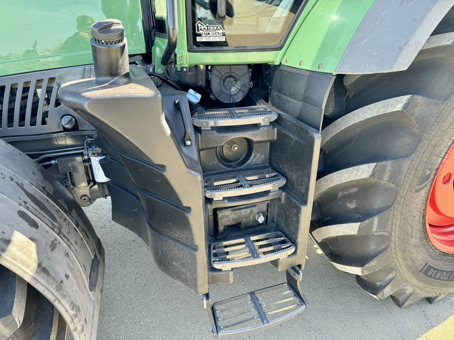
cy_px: 170
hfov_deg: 71.6
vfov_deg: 56.8
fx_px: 315
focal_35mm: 24
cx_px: 227
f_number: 1.78
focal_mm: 6.76
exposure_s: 1/186
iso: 64
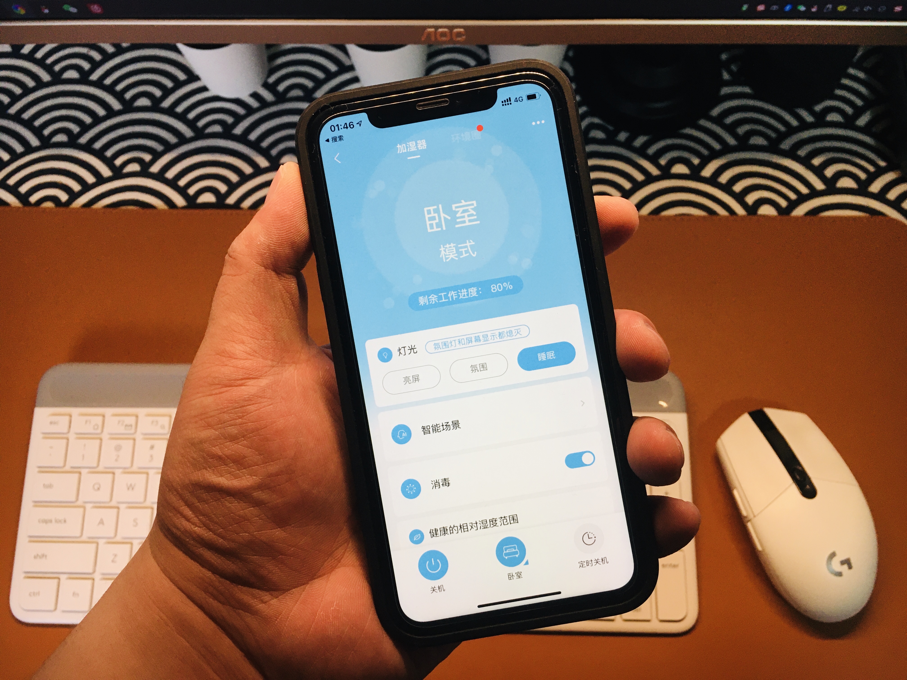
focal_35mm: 29
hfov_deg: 61.7
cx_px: 454
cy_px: 340
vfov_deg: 48.2
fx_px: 760
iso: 50
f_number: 2.2
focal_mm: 4.15
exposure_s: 1/33
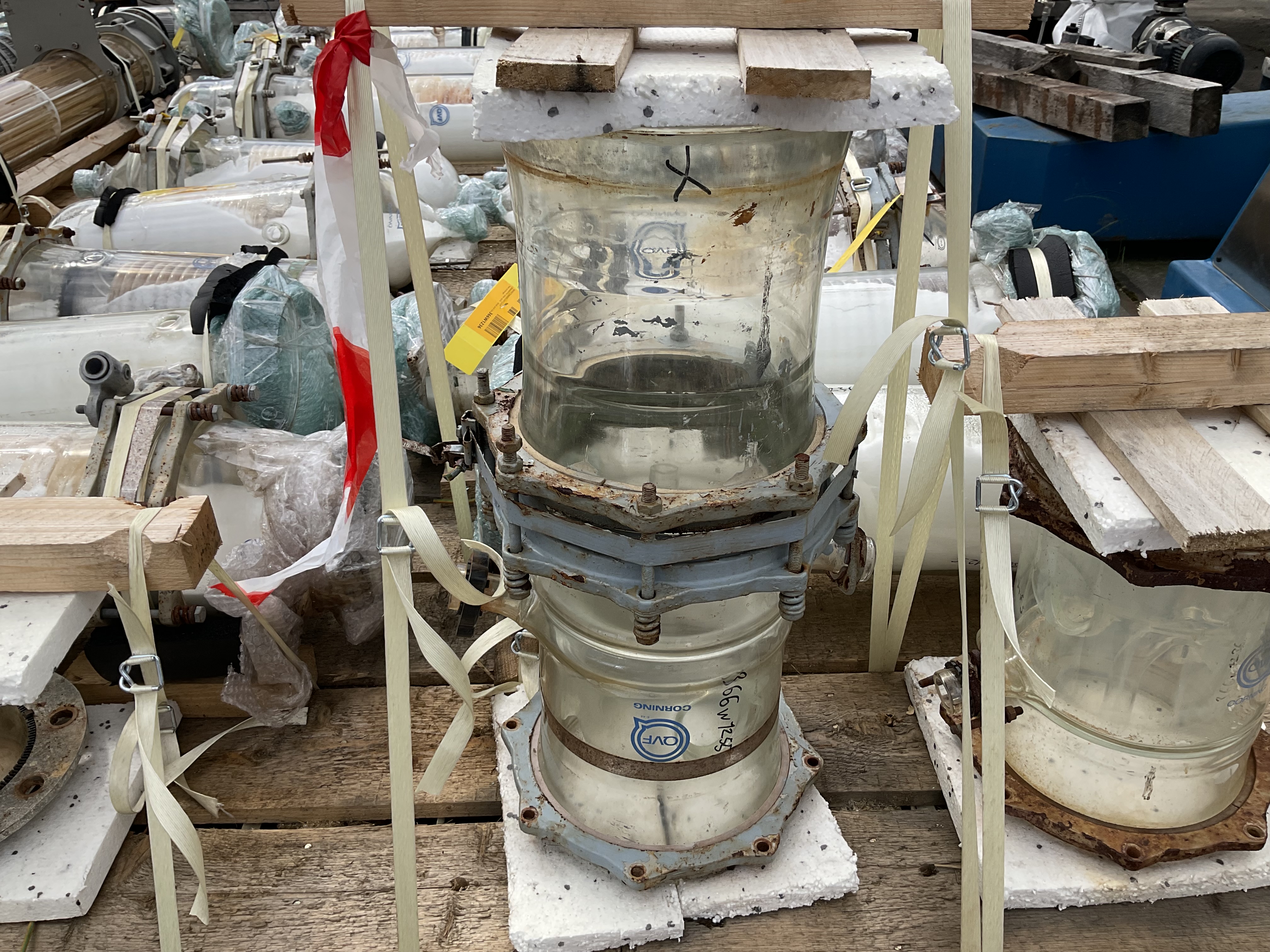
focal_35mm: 29
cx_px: 635
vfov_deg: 48.2
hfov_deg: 61.7
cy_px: 476
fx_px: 1064
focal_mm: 3
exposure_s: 1/1984
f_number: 1.8
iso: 25
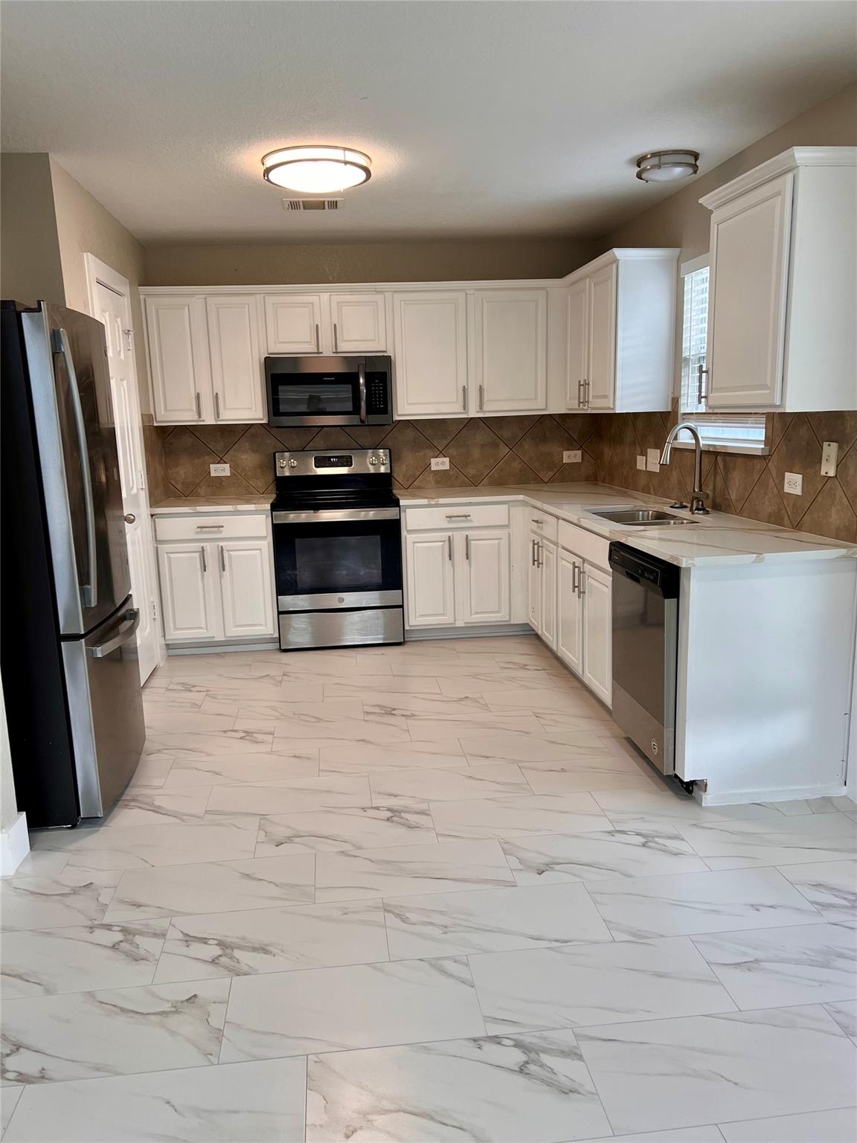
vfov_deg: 67.3
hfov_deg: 53.1
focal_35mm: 26
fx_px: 858
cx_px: 428
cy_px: 572
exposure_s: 1/120
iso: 64
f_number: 1.5
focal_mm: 5.7
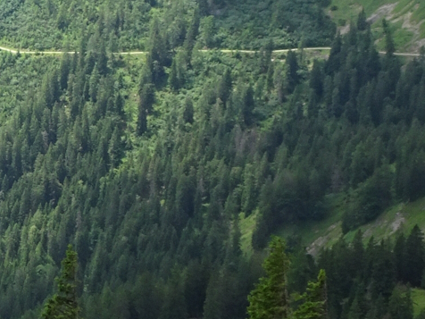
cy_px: -28
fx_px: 1633
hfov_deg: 13.6
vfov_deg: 11.0
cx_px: -274
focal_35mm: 133
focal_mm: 5.61
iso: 80
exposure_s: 1/400
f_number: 4
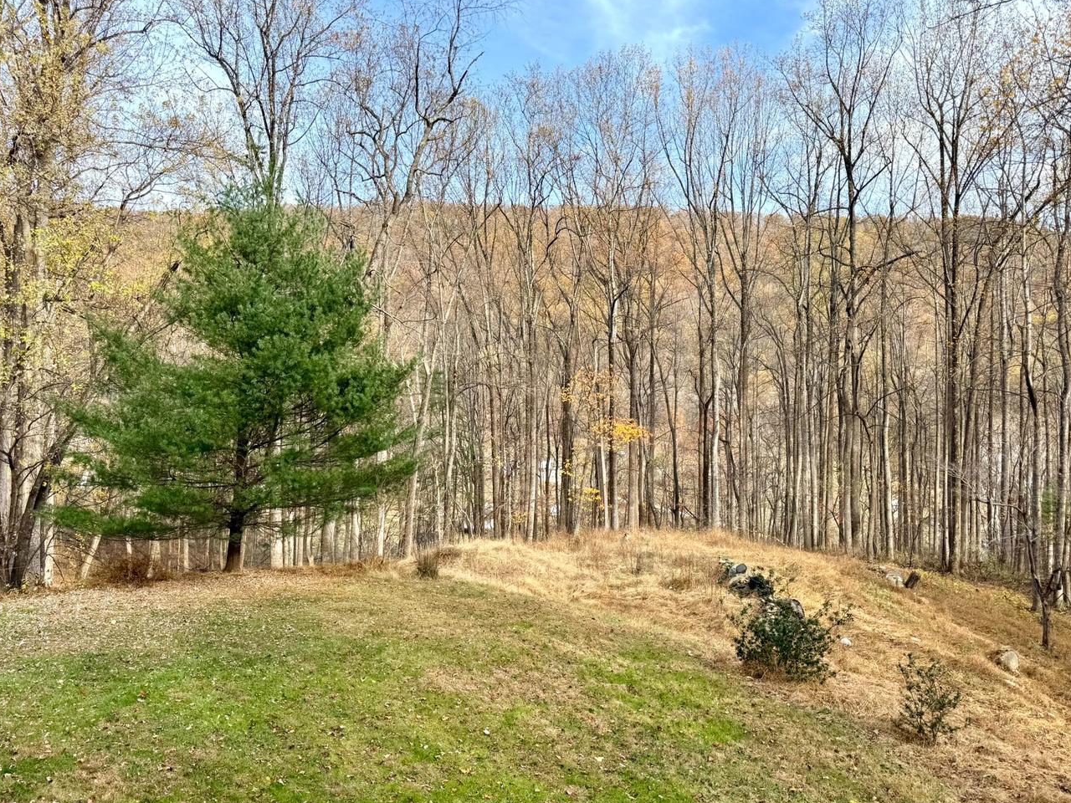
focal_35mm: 27
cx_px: 525
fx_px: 835
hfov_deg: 65.3
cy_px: 415
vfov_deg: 51.3
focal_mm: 6.76
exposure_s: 1/1075
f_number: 1.78
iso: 80
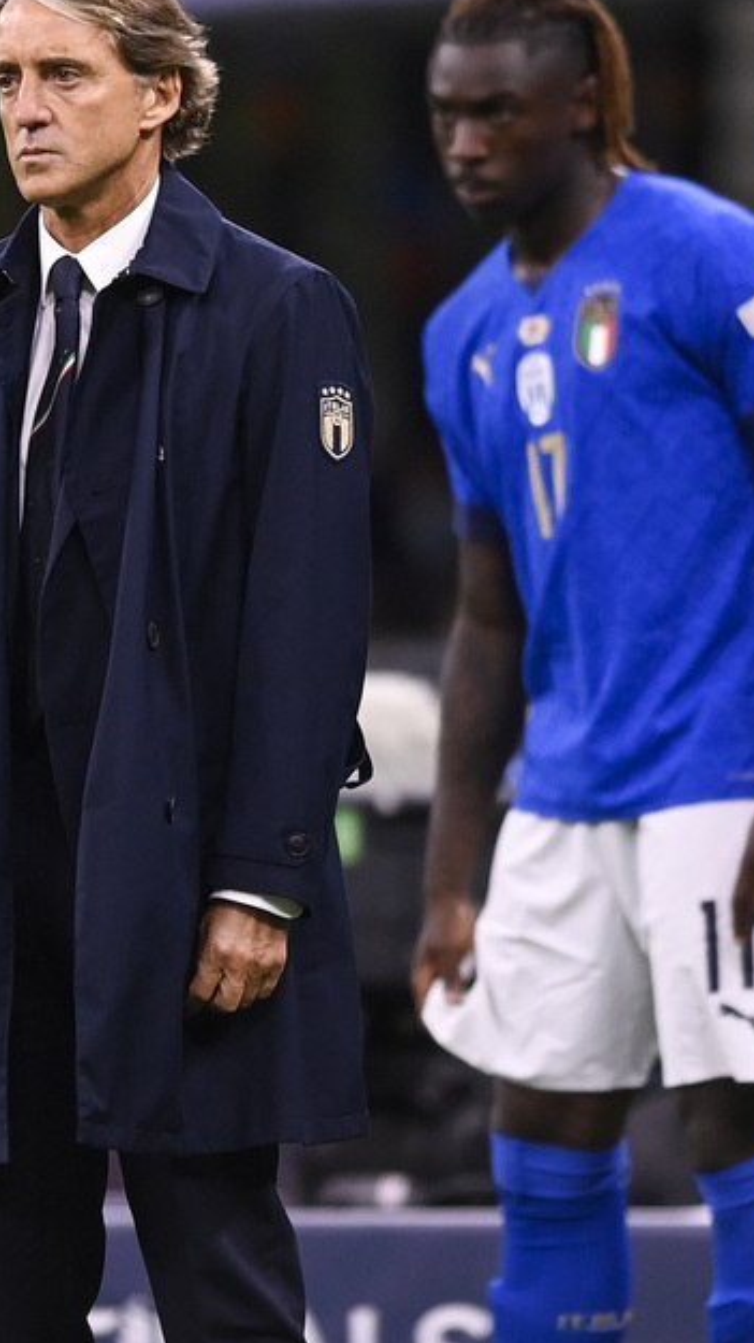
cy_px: 820
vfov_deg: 2.3
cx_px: -219
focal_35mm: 939
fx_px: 33416
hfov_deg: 1.3
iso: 2000
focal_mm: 400
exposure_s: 1/1250
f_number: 2.8
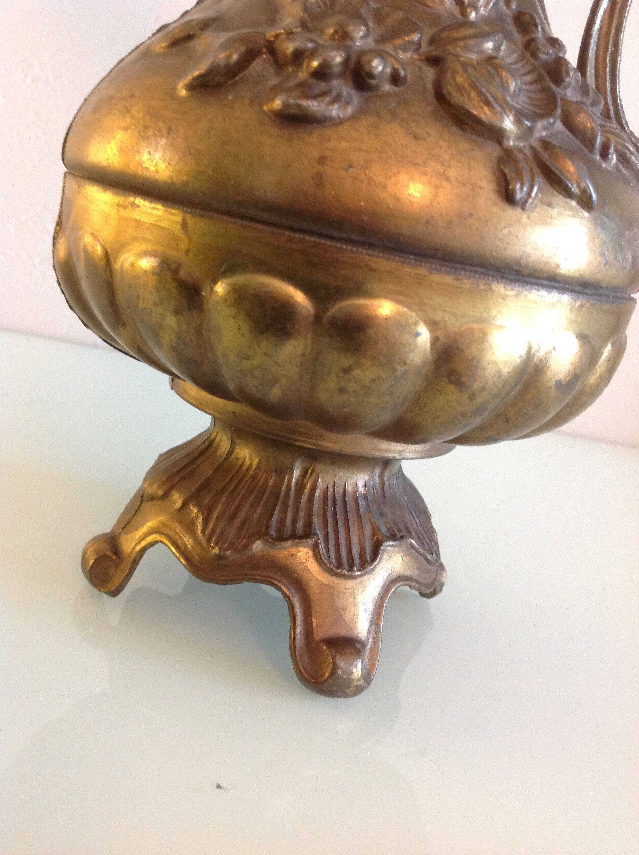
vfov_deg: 52.7
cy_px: 428
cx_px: 320
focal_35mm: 35
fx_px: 864
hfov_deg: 40.6
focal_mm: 4.28
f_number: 2.4
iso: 320
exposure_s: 1/17
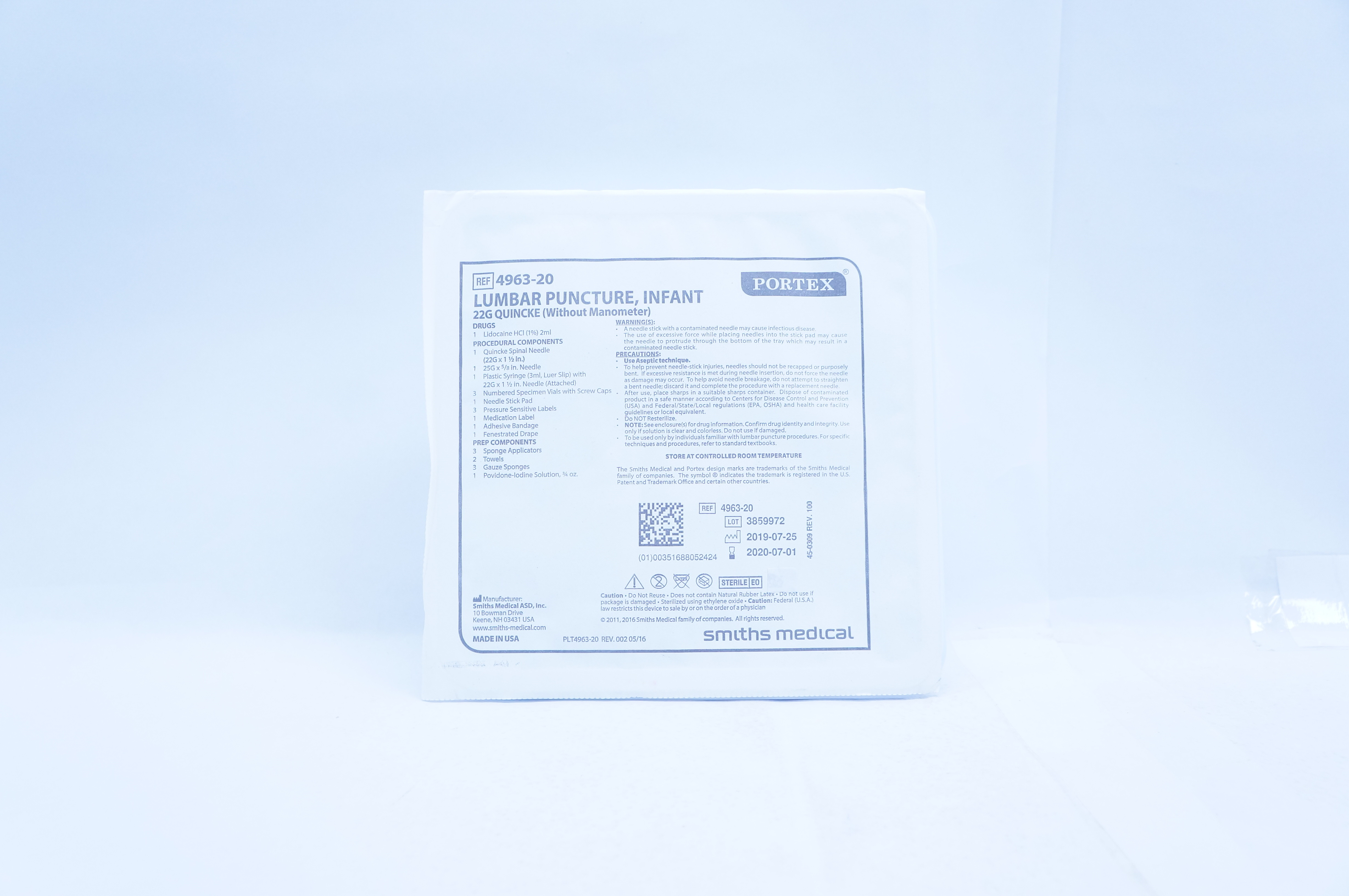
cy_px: 448
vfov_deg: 38.3
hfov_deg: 55.2
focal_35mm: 34
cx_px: 674
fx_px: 1291
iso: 800
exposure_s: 1/200
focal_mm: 23
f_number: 4.5
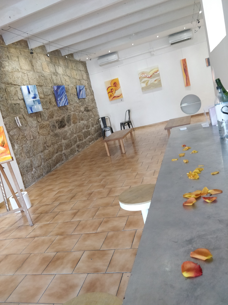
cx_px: 114
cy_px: 152
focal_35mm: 24
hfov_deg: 56.8
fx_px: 211
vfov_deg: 71.6
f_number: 1.7
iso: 400
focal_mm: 4.1
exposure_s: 1/50
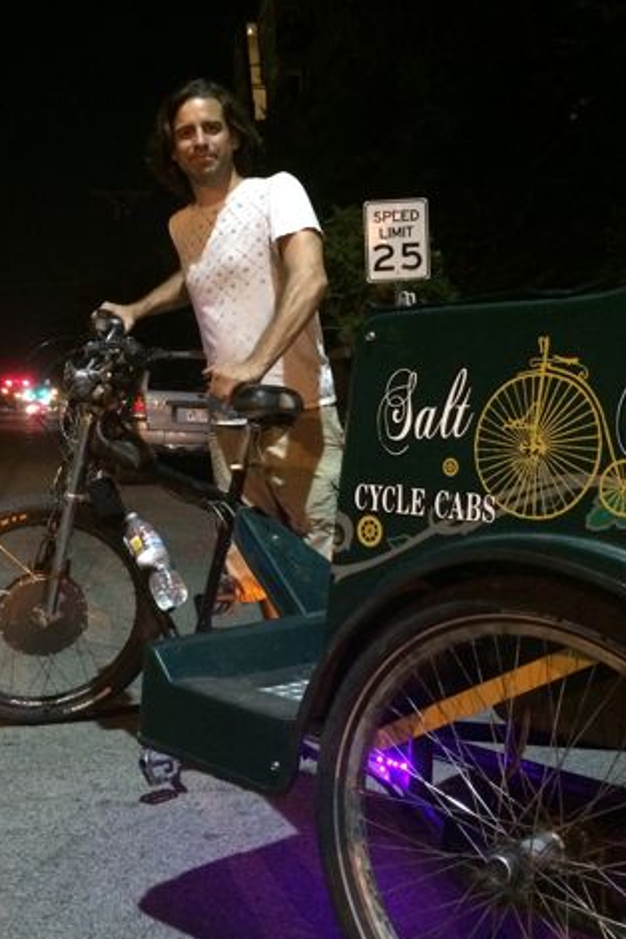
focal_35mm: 41
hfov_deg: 32.5
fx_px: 1069
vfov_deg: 47.4
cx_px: 249
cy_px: 474
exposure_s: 1/15
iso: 400
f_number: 2.2
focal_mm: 4.15
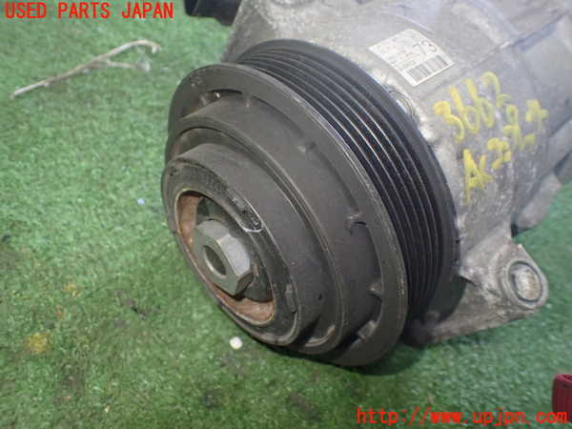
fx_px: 496
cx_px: 286
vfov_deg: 46.8
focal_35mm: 30
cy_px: 214
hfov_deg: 60.0
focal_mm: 5.4
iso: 800
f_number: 2.3
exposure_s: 1/80
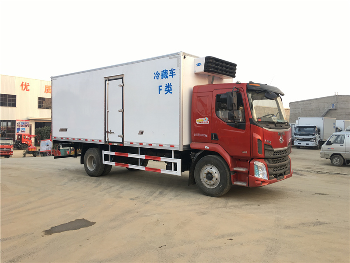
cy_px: 132
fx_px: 293
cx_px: 175
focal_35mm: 29
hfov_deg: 61.7
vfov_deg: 48.2
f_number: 2.2
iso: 25
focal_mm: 4.15
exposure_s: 1/100
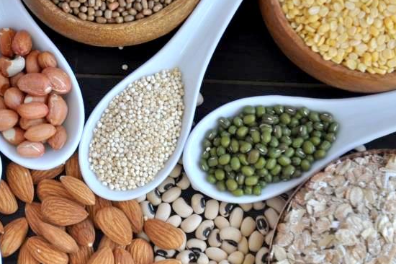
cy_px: 145
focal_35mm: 173
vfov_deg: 7.9
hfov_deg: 11.9
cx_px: 112
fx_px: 1902
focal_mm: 62
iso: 400
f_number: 5.3
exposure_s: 1/60
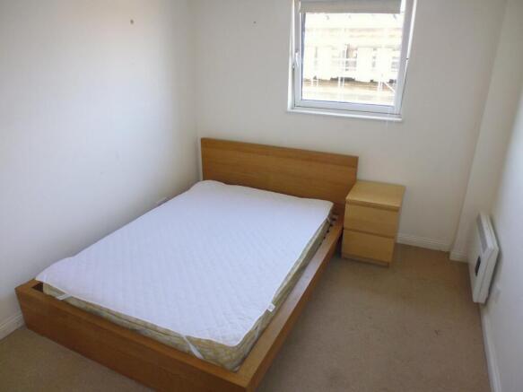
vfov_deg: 56.8
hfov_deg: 71.6
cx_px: 262
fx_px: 363
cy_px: 196
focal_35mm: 24
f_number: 2.8
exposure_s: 1/60
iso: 200
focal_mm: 4.3
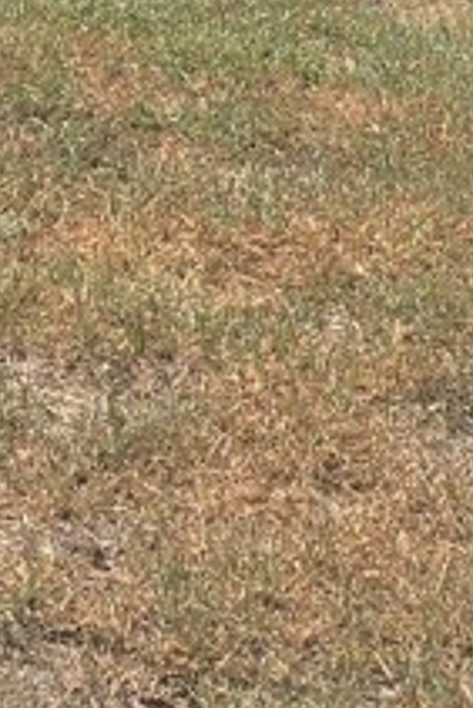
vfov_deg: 11.0
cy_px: -597
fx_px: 3423
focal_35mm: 174
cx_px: -389
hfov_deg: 7.7
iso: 12
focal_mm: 6.3
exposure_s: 1/769
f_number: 1.7
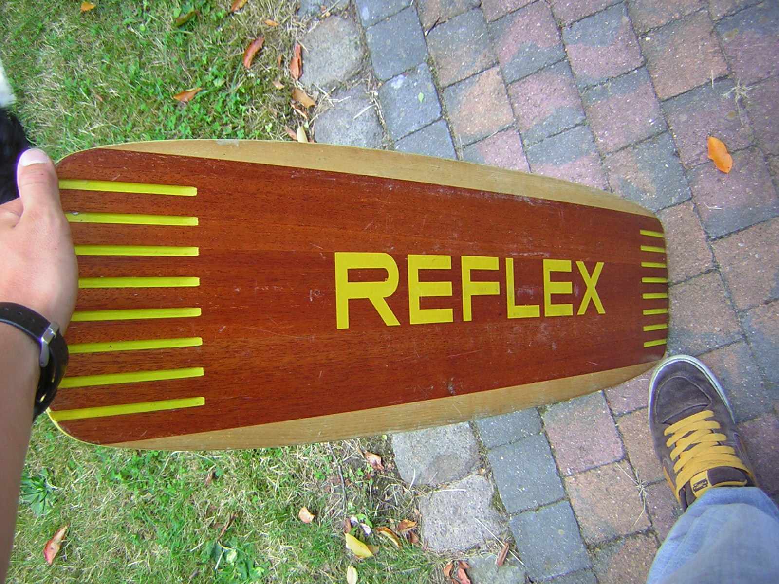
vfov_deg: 39.7
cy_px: 292
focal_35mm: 36
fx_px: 810
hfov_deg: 51.4
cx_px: 390
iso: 50
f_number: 2.6
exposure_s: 1/34.6
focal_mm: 4.7
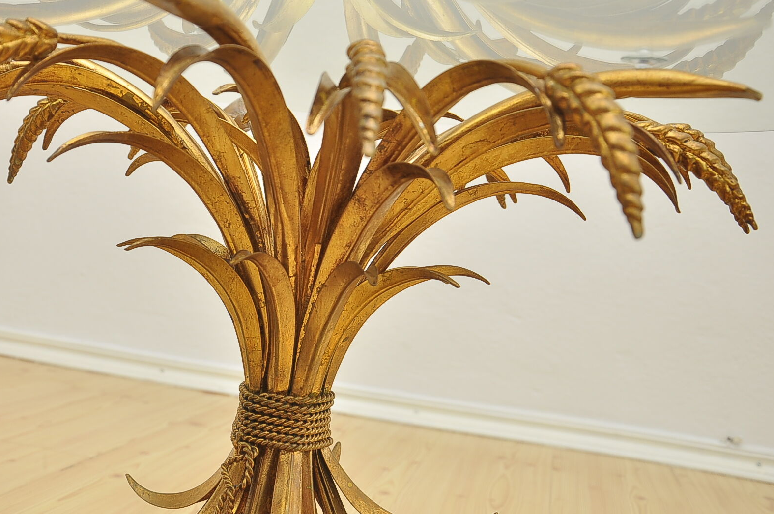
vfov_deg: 27.4
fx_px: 1052
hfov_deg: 40.0
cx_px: 278
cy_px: 230
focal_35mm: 49
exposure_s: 1/200
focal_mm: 24
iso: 200
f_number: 5
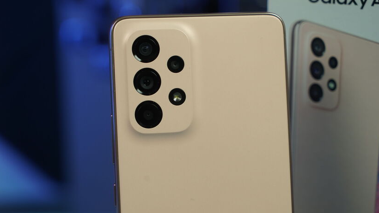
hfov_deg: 28.6
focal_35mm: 74
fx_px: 744
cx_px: 190
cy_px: 107
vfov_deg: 16.3
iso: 800
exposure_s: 1/160
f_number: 5.6
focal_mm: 70
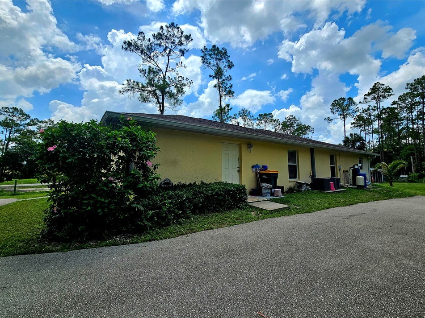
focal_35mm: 14
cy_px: 171
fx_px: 172
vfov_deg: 85.5
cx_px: 215
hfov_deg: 102.1
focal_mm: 2.2
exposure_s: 1/3333
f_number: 2.2
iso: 50
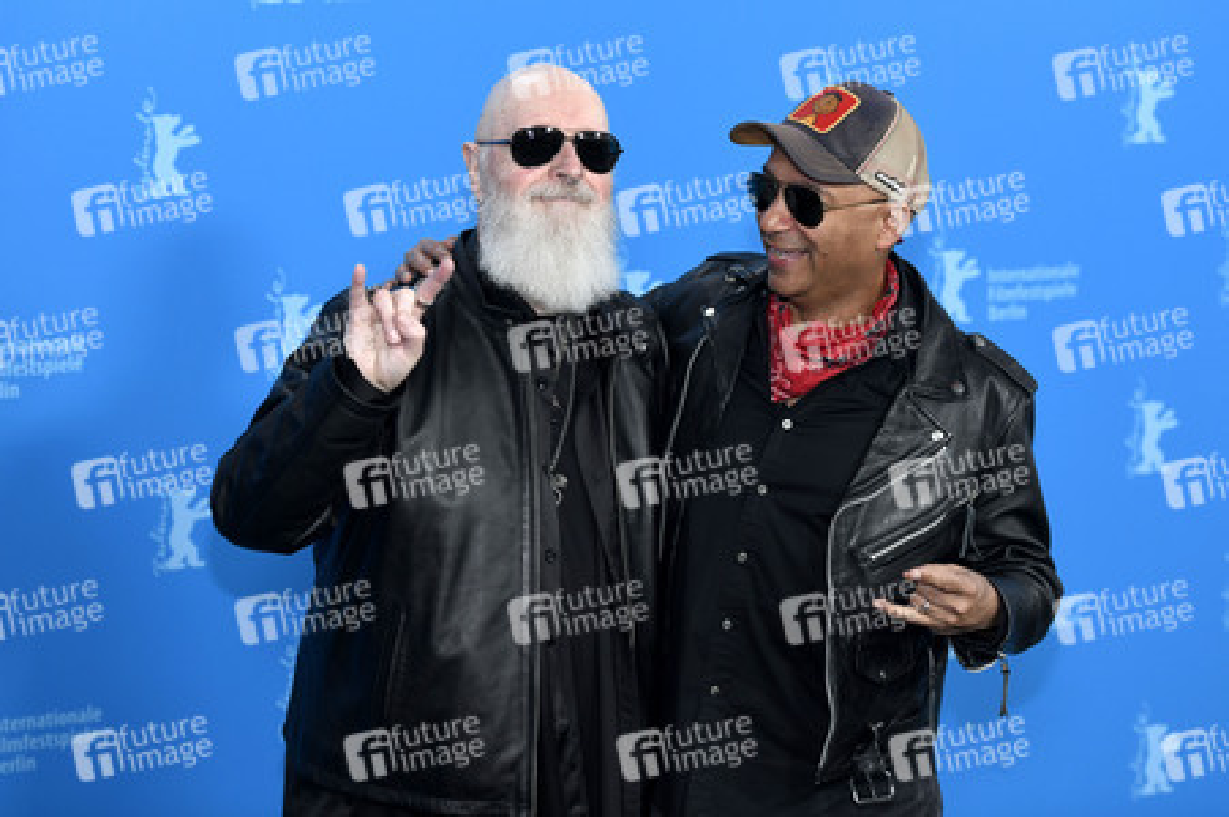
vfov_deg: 17.5
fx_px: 2661
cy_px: 408
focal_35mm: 78
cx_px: 614
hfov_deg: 26.0
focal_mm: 78
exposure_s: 1/320
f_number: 3.5
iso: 800
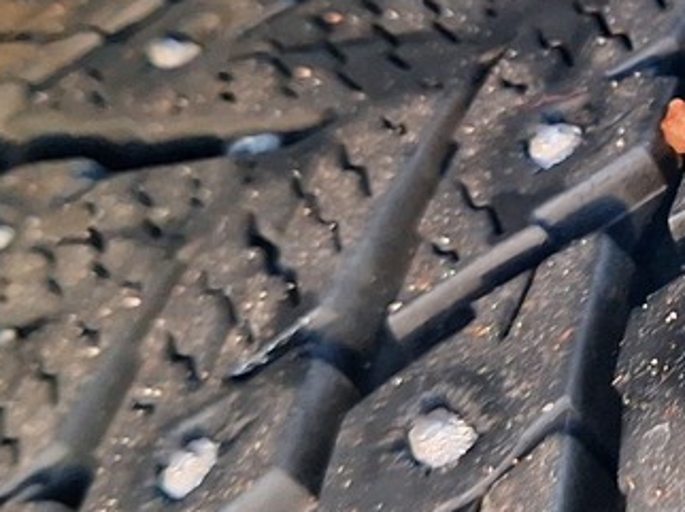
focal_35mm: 103
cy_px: 204
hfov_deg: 16.8
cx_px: 1102
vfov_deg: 14.3
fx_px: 2037
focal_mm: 5.54
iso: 250
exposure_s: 1/50
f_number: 1.8
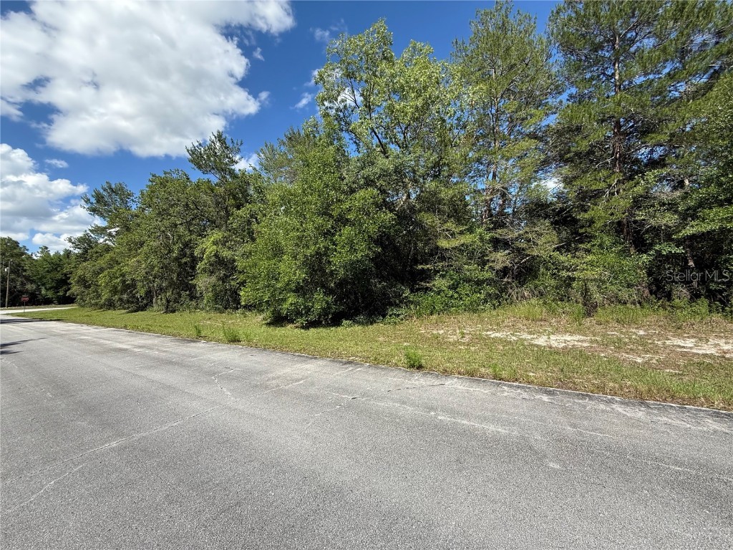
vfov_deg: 85.7
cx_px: 366
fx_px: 296
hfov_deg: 102.1
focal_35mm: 14
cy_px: 275
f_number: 2.2
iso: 50
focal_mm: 2.22
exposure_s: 1/1033
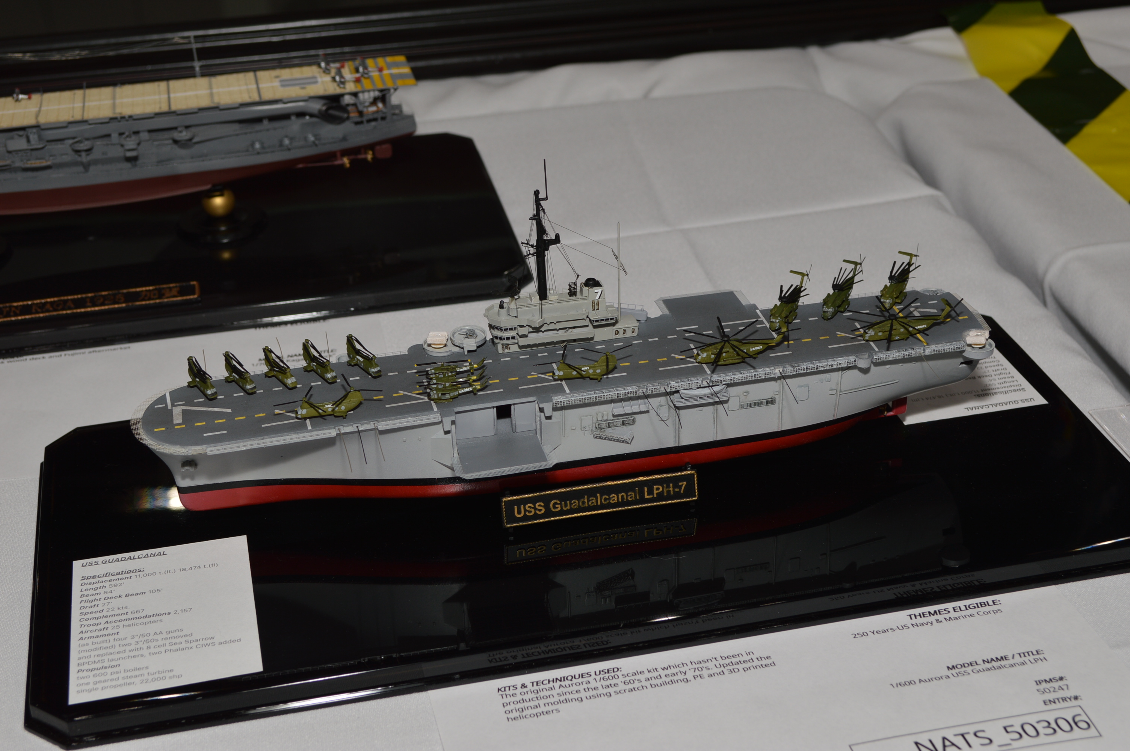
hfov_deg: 36.9
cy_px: 376
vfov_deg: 25.0
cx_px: 565
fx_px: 1693
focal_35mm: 54
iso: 100
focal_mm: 36
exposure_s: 1/60
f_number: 8
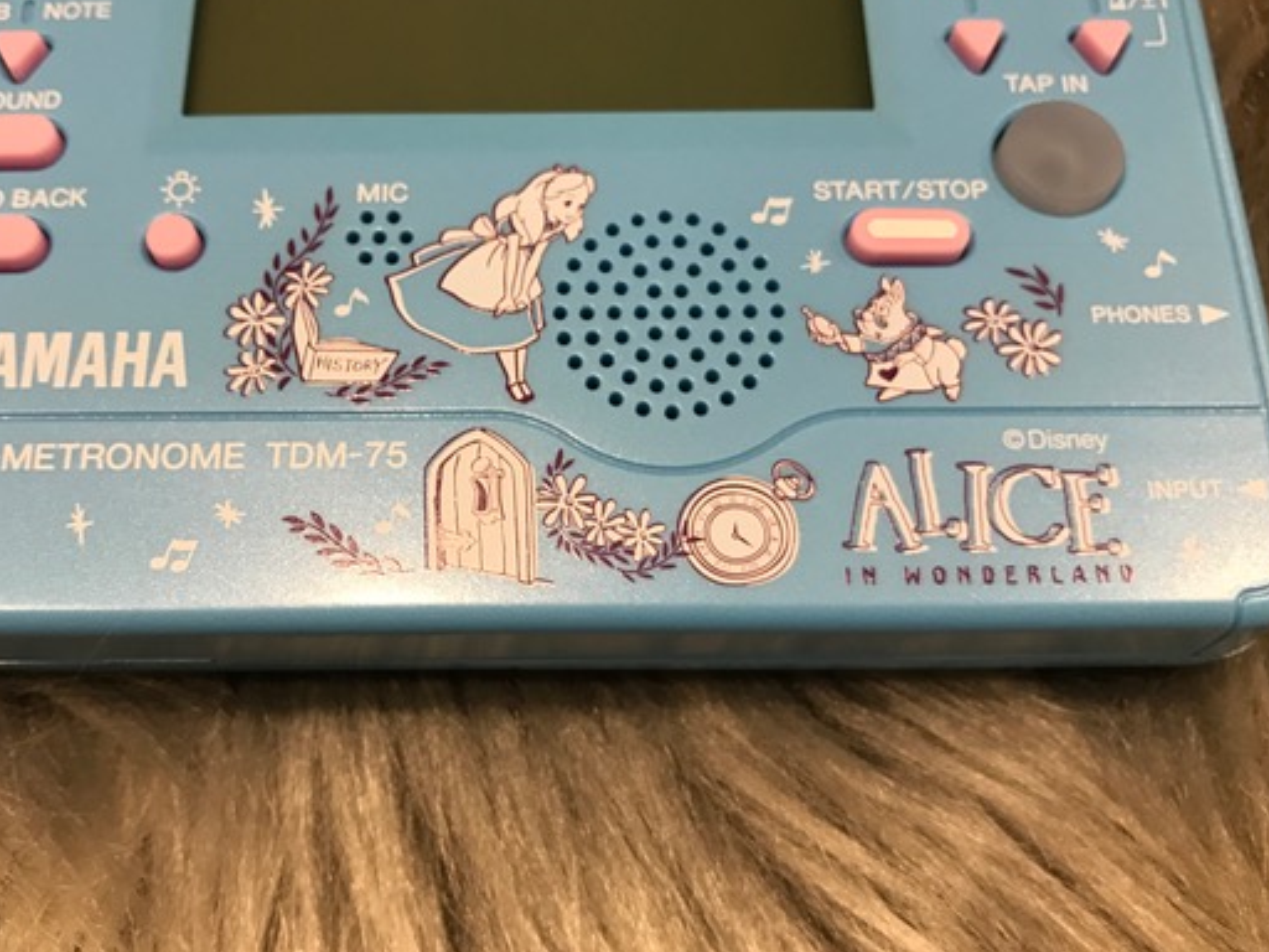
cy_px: 441
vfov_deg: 40.7
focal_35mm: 35
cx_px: 548
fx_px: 1283
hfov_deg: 52.5
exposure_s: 1/24
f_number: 1.8
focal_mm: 3.99
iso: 40
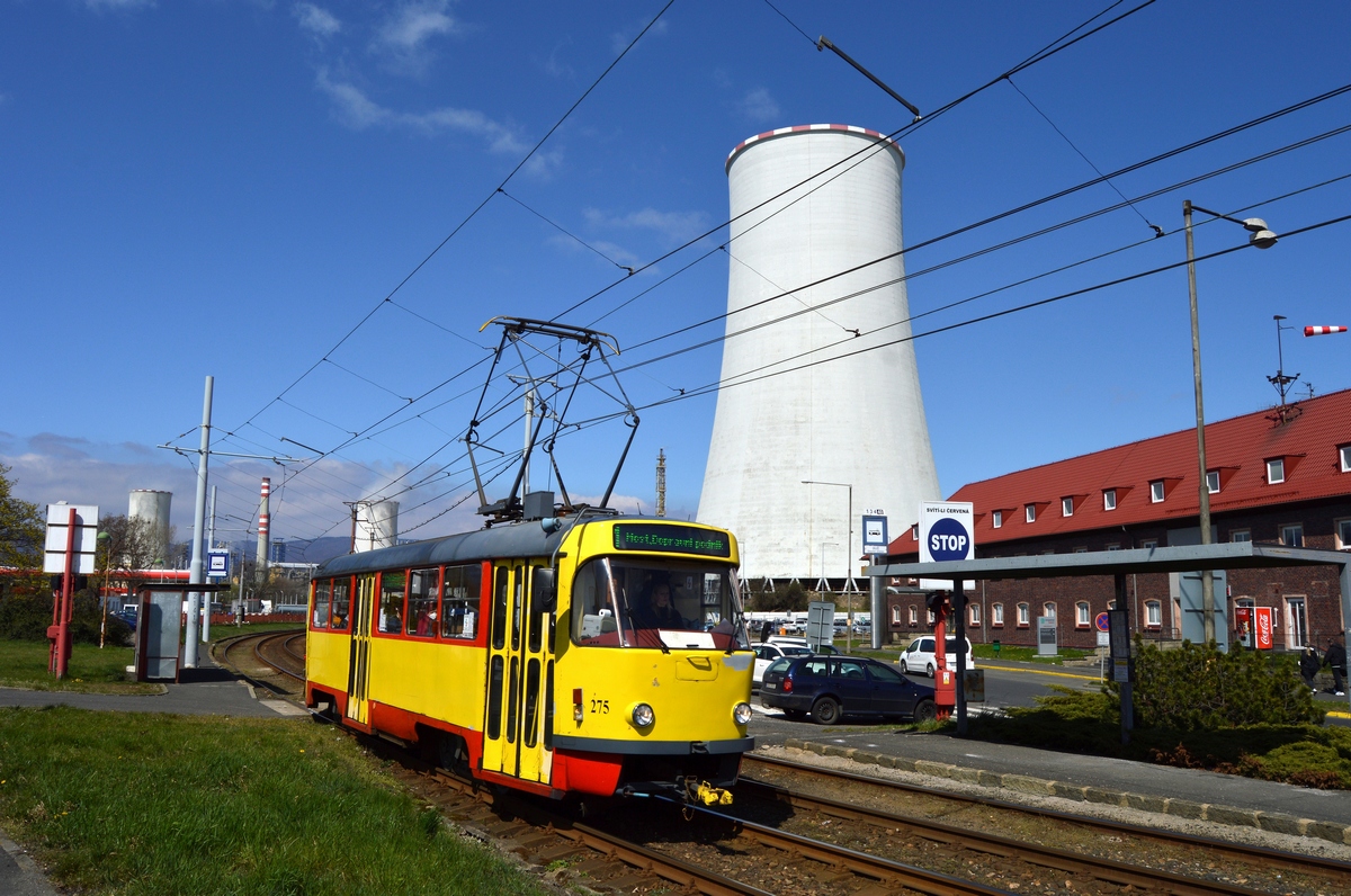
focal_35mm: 27
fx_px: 1012
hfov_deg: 67.5
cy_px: 448
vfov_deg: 47.8
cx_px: 676
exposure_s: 1/500
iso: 100
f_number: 11
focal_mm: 18
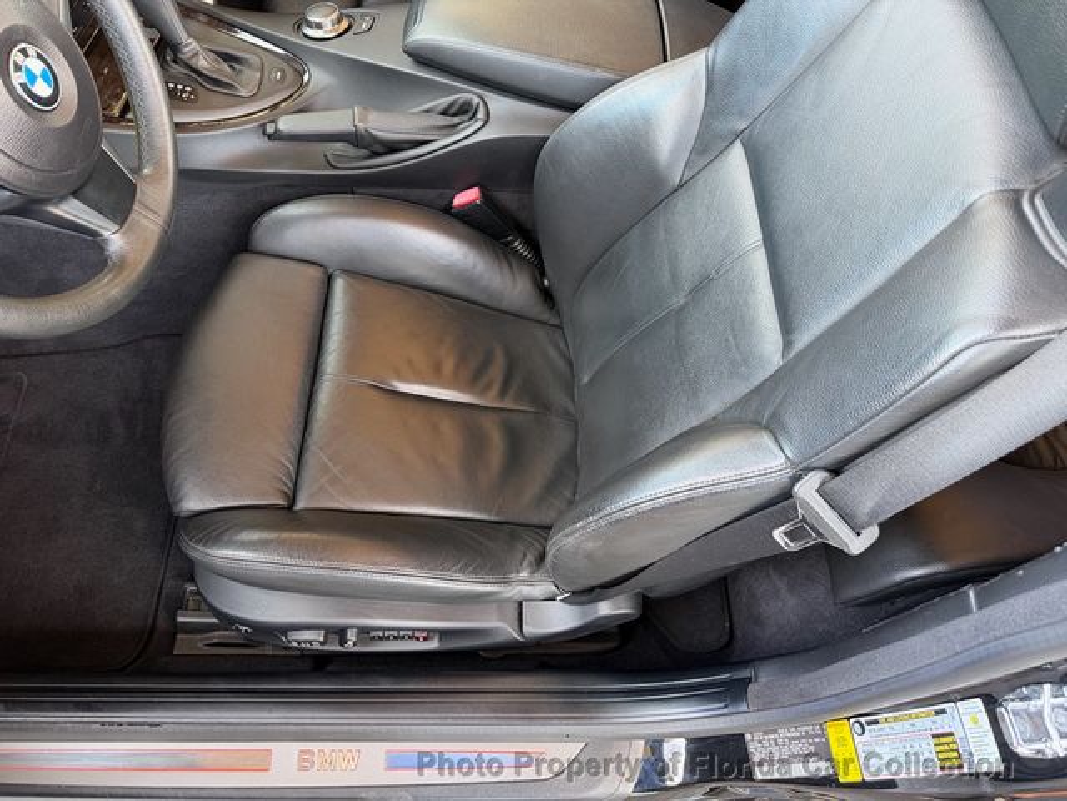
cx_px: 534
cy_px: 400
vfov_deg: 56.8
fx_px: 740
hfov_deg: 71.6
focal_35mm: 24
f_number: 1.78
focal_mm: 6.76
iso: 250
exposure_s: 1/60
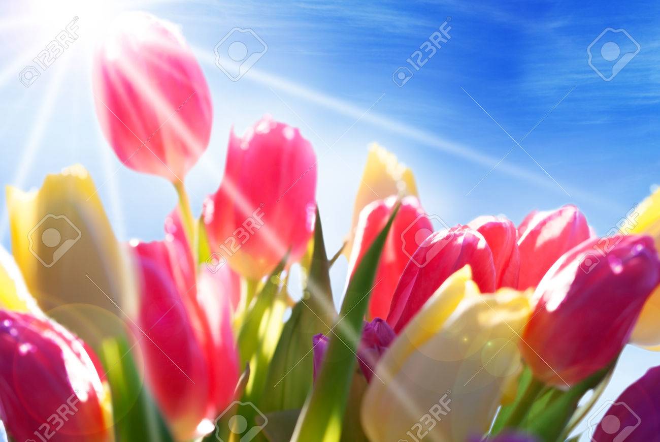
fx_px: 2891
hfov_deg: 13.0
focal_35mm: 158
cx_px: 330
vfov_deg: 8.7
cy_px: 221
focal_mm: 105
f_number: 4.5
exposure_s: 1.3
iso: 100
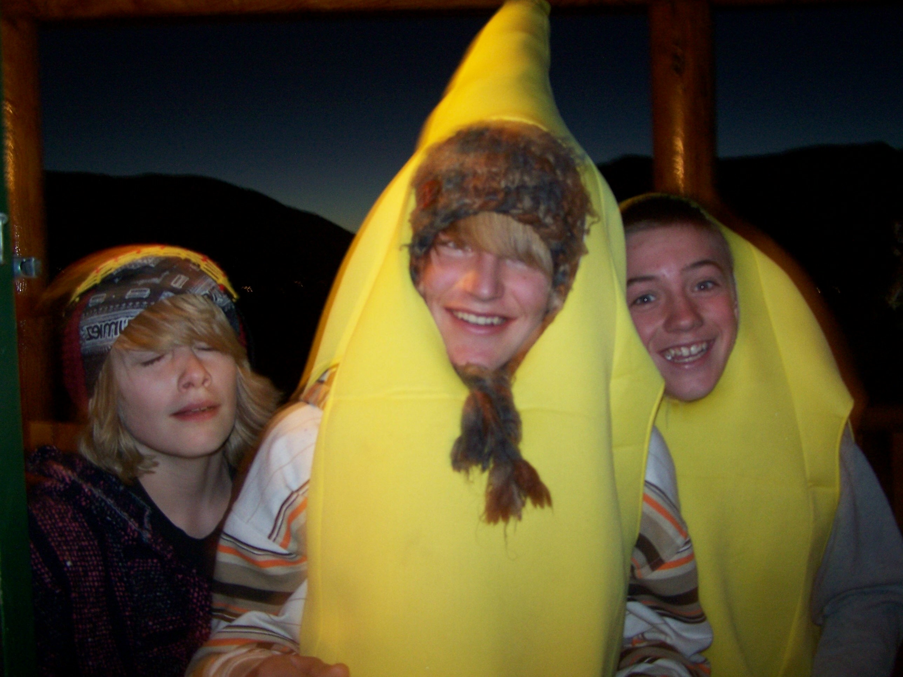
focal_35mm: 38
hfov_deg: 49.0
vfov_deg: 37.7
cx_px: 452
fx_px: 991
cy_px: 338
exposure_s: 1/2
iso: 140
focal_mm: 6.3
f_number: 2.8
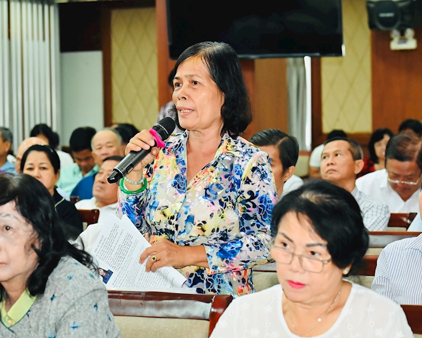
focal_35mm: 132
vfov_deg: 11.7
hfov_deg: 14.6
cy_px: 169
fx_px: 1649
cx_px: 189
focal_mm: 116
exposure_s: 1/200
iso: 8000
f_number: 8
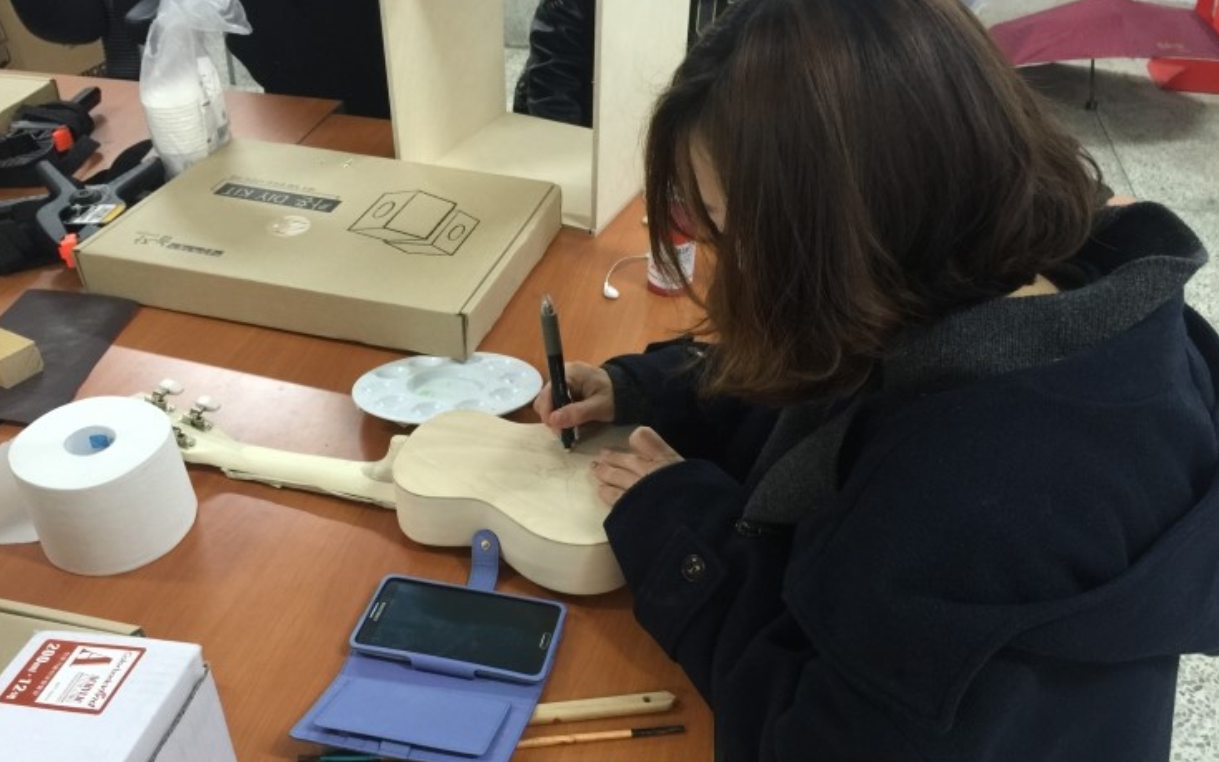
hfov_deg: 61.2
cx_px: 608
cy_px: 416
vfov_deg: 40.6
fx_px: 1030
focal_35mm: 31
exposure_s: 1/15
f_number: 2.2
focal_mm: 4.15
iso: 100
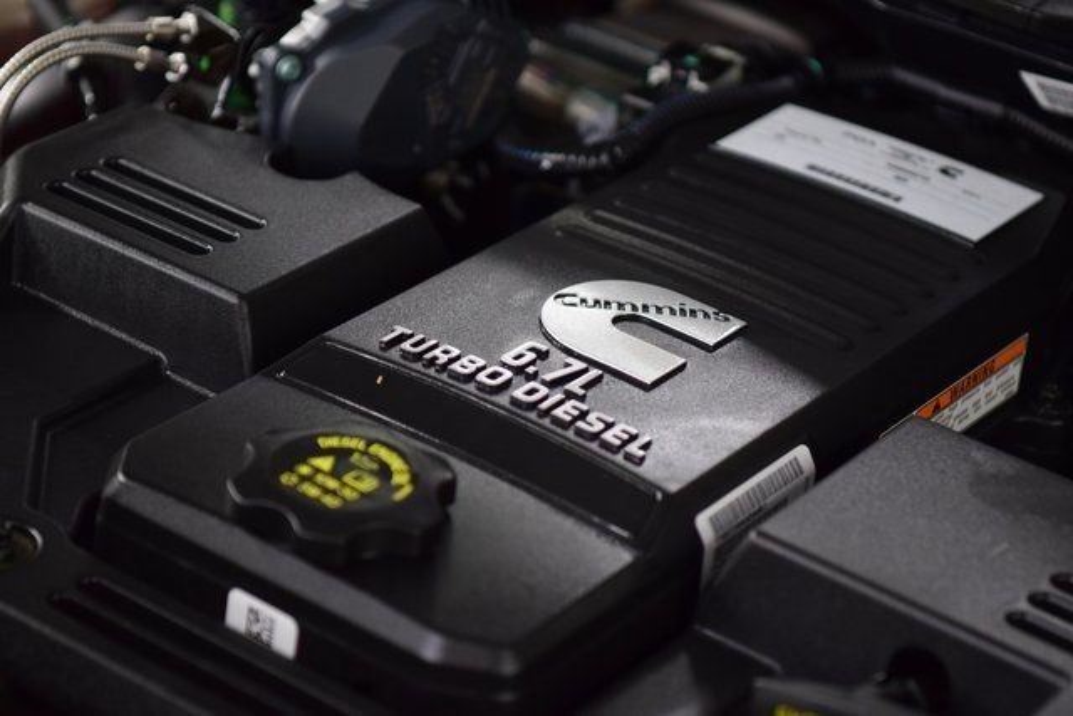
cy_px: 358
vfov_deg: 13.0
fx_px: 3130
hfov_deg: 19.5
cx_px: 536
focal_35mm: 105
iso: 1600
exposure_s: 1/60
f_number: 2.8
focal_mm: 70
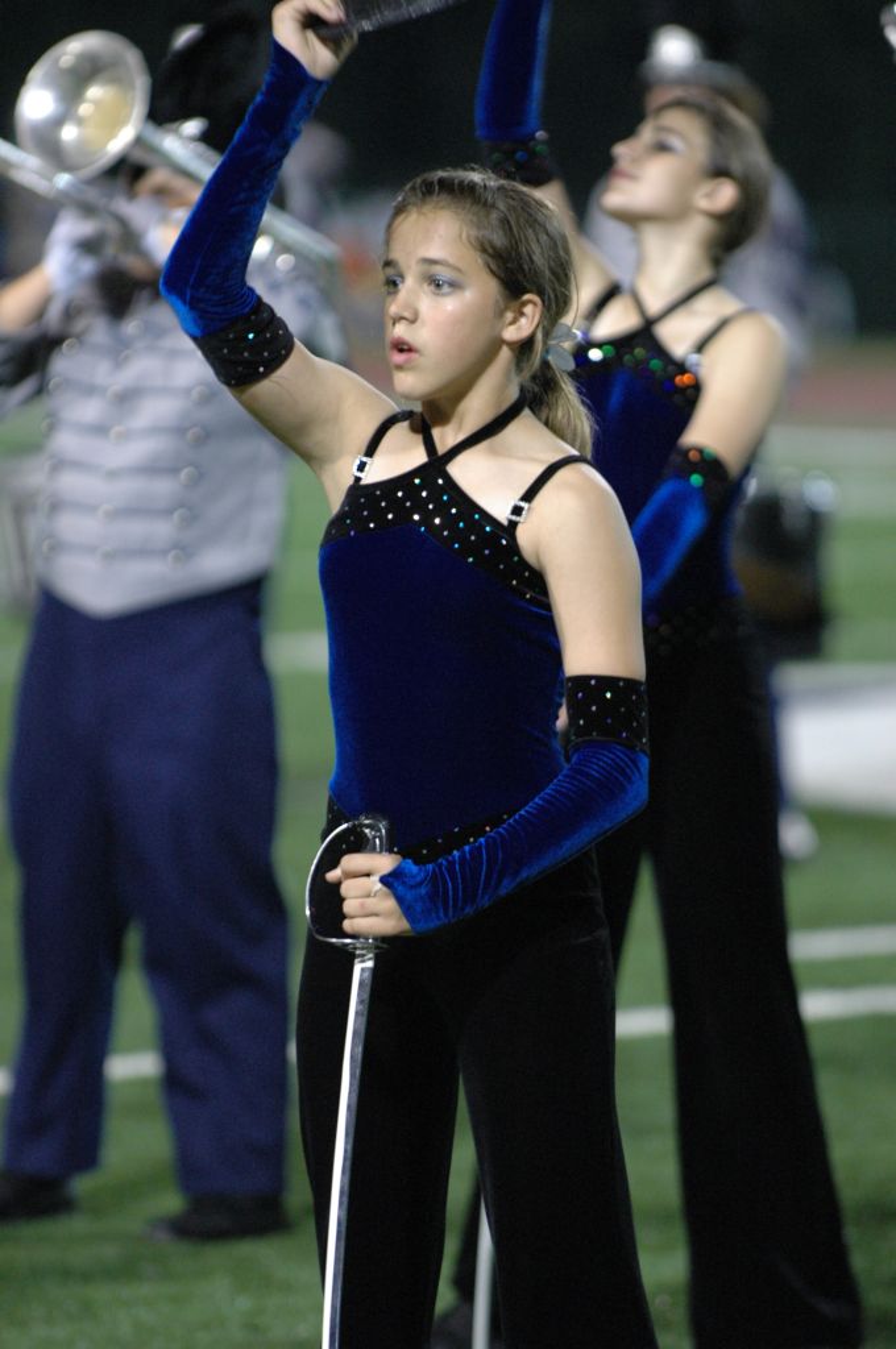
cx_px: 448
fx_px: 11230
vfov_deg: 6.9
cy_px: 674
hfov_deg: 4.6
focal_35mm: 300
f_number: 2.8
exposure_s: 1/60
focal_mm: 200
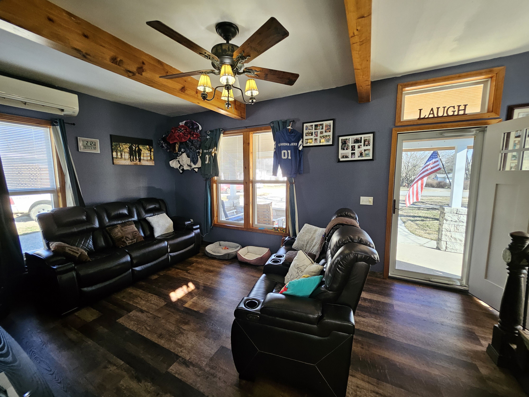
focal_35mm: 13
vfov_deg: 89.9
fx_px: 199
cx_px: 264
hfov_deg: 106.2
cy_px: 198
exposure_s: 1/60
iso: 160
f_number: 2.2
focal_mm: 1.74
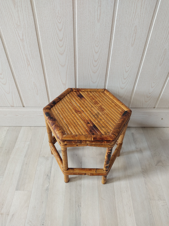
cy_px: 113
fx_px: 169
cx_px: 84
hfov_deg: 53.1
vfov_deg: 67.3
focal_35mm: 26
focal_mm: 4.74
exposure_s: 1/33
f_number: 1.79
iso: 355
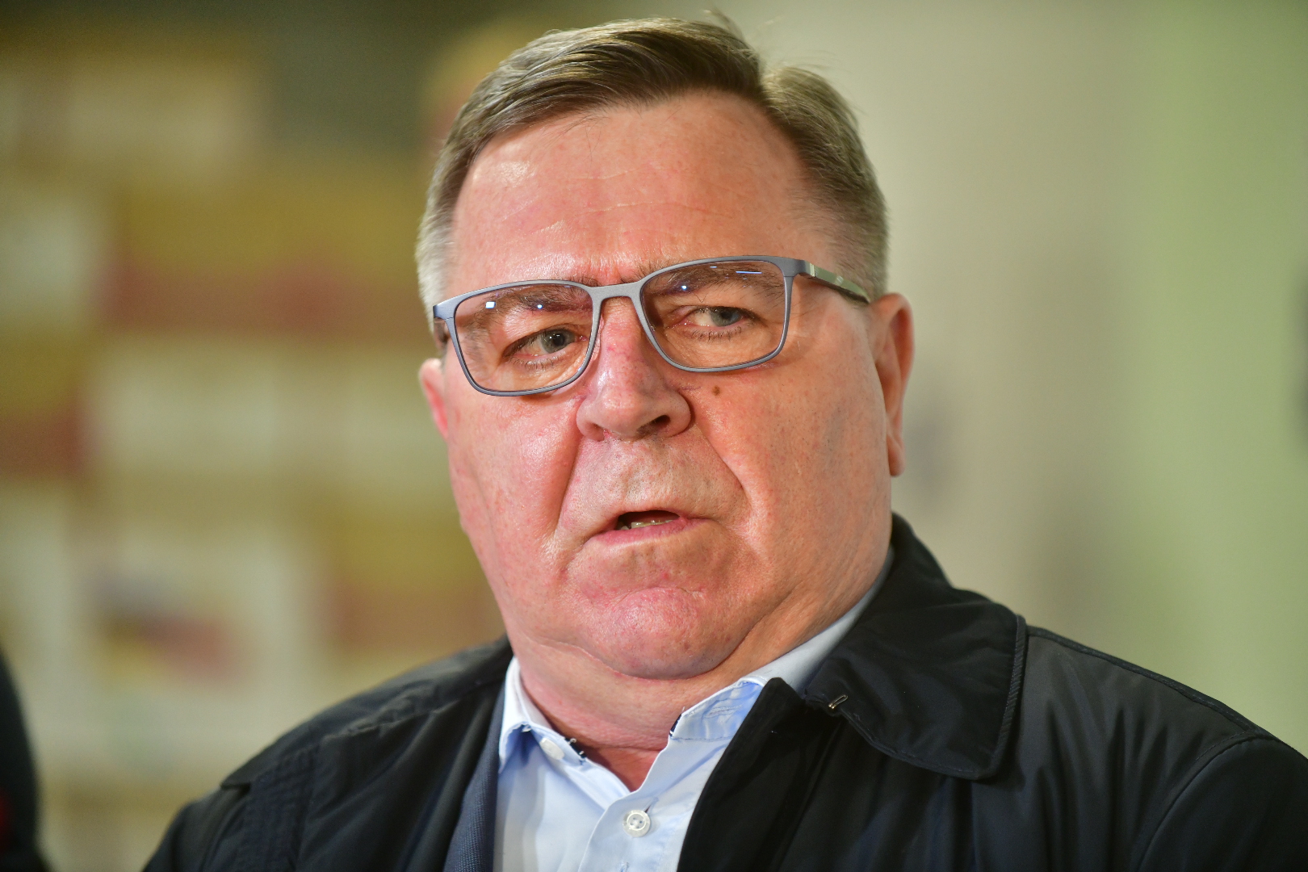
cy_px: 436
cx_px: 654
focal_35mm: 175
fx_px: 6358
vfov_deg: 7.8
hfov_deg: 11.7
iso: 1400
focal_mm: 175
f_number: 2.8
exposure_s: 1/160
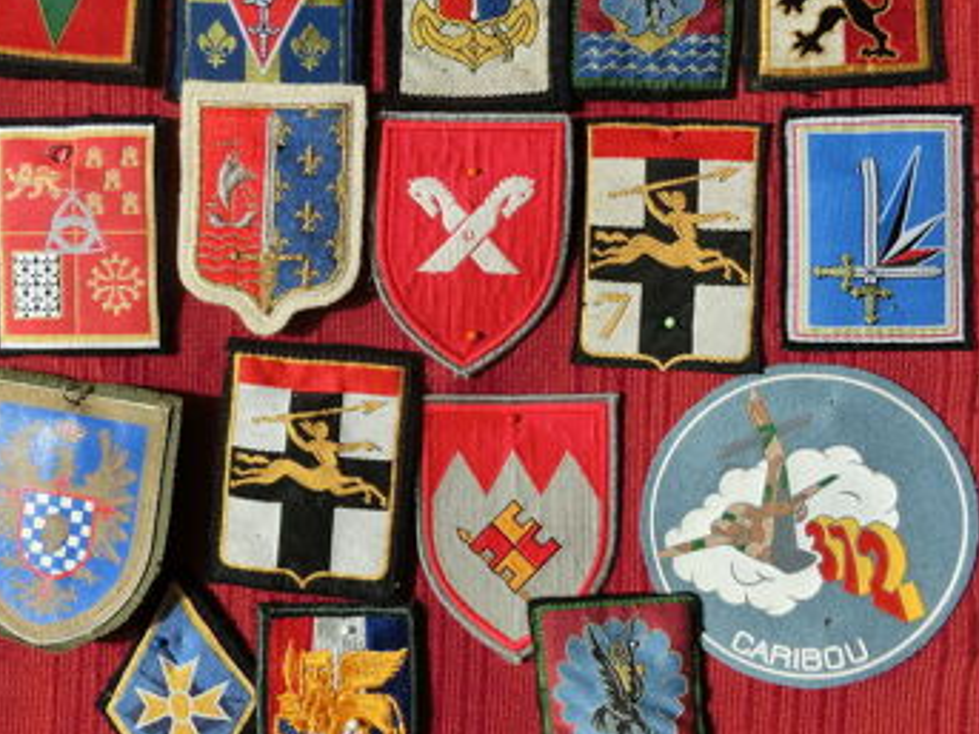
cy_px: 340
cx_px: 411
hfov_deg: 52.4
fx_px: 990
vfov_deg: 40.7
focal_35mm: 35
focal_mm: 4.5
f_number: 3.5
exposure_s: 1/1000
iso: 80
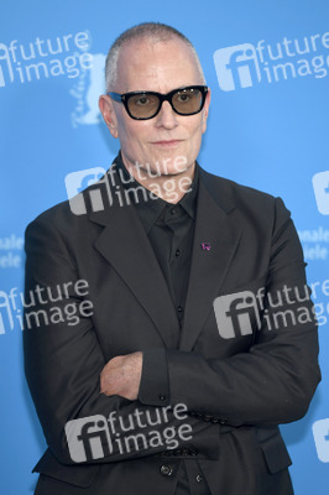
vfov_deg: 11.1
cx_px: 164
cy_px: 248
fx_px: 2540
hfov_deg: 7.4
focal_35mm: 185
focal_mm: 185
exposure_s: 1/320
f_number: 3.5
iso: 640
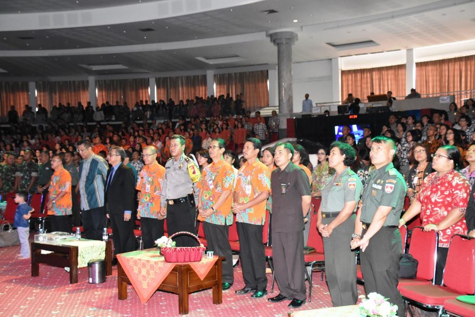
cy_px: 158
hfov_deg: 46.4
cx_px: 238
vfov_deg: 31.9
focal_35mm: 42
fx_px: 554
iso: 3600
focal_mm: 28
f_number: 4
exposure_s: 1/60
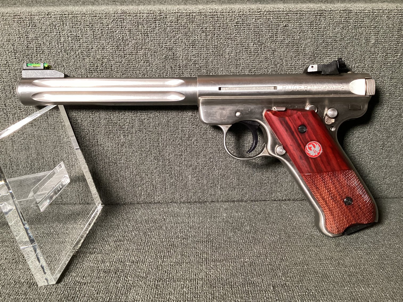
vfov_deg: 45.4
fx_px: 361
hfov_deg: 58.3
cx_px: 202
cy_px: 151
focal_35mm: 31
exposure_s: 1/40
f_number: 2.4
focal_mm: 3.3
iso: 320
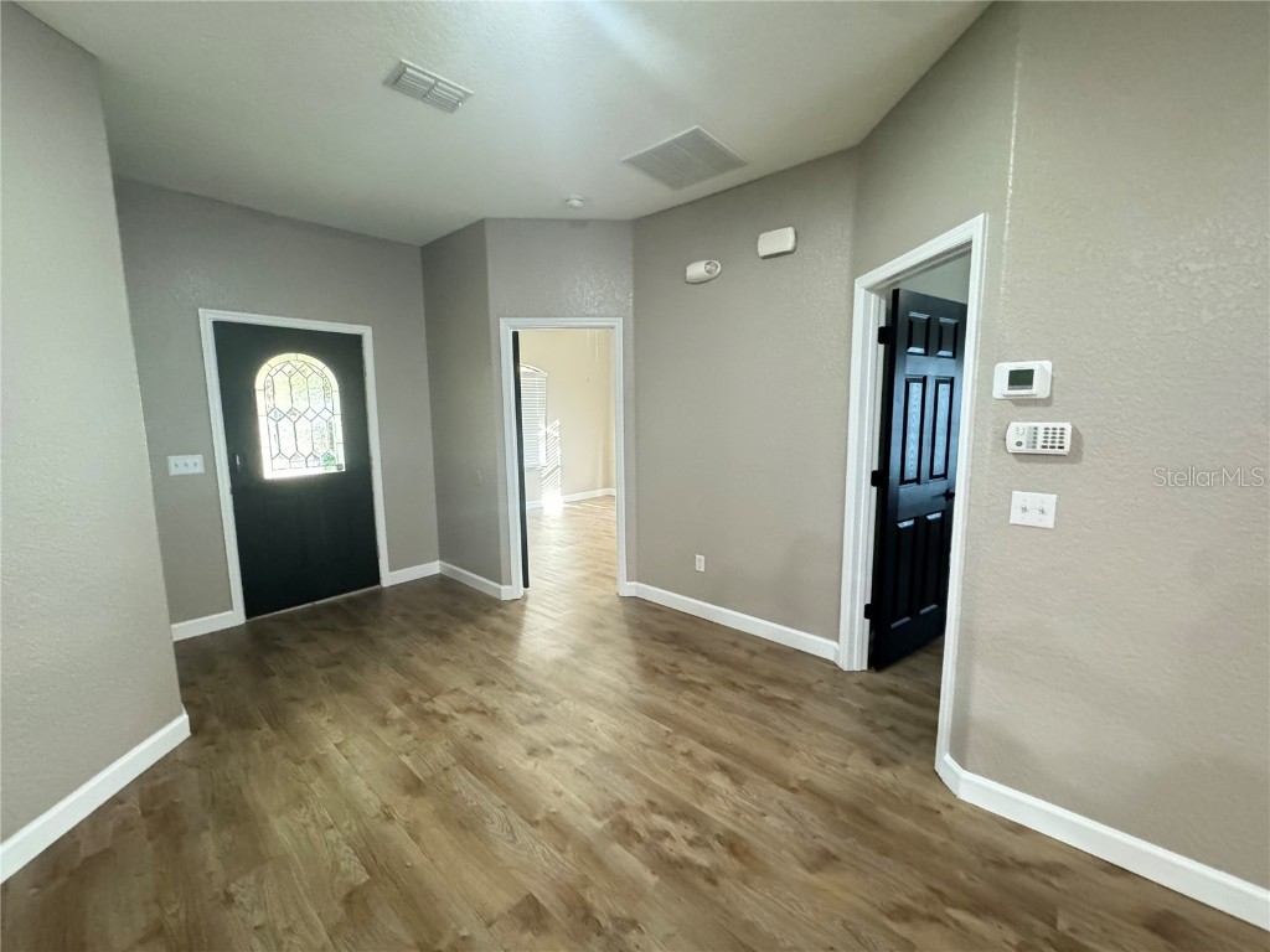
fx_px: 514
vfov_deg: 85.7
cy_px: 476
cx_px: 635
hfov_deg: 102.1
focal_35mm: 14
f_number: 2.2
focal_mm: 2.22
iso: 1250
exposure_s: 1/60
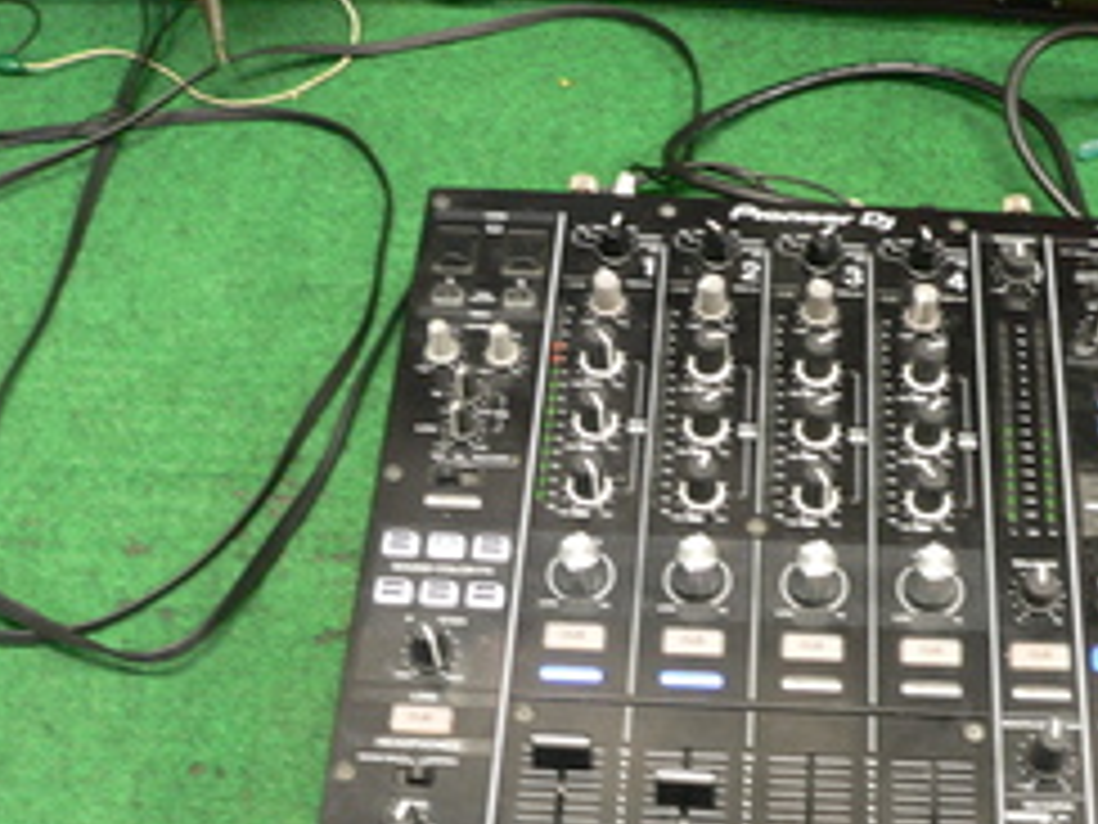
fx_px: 1776
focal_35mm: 56
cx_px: 792
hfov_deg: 33.8
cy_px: 556
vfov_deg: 25.9
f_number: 2.8
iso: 200
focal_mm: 6
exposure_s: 1/8
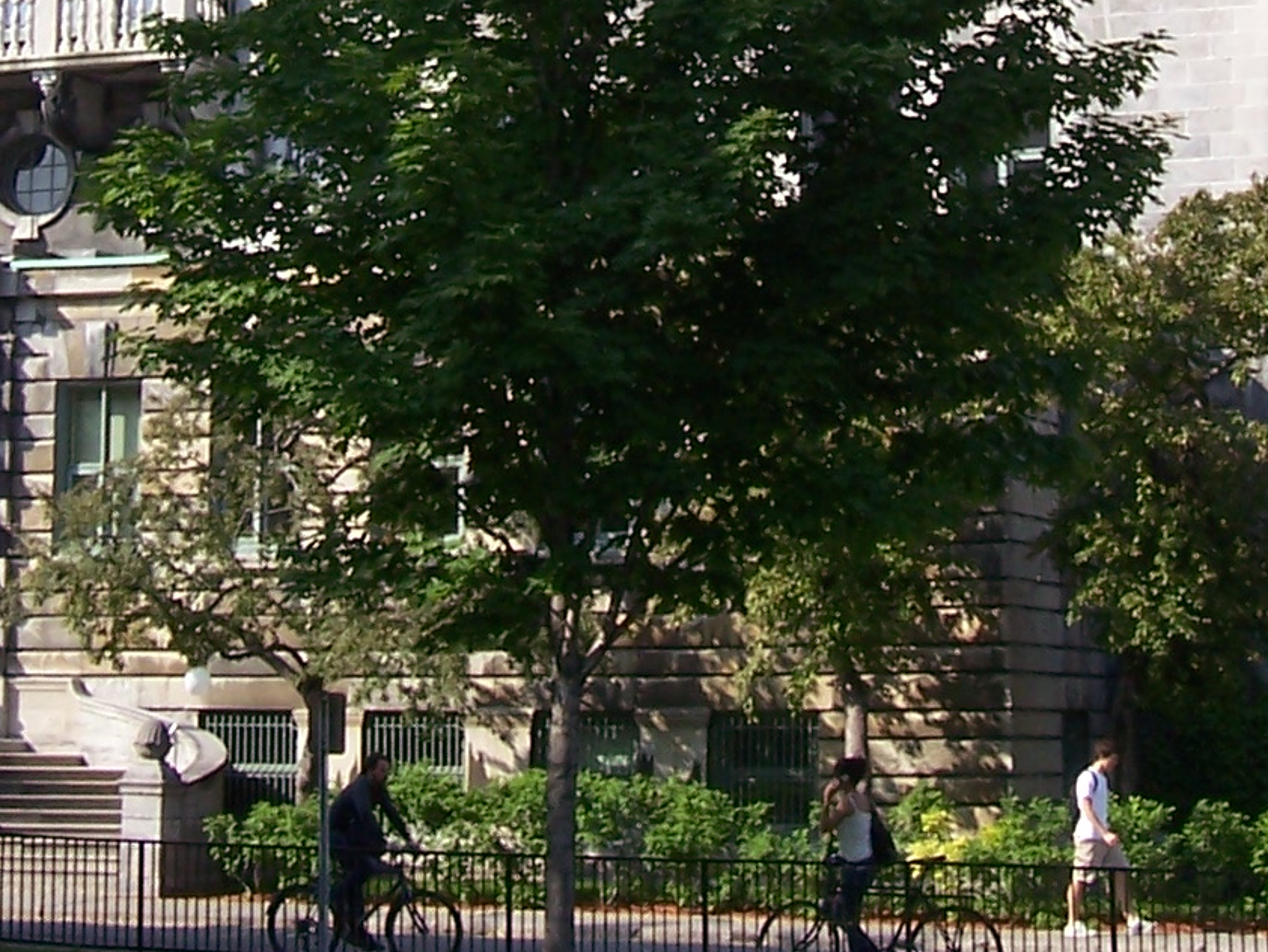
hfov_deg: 18.9
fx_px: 3811
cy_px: -178
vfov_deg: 13.8
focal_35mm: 104
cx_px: 541
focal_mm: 5.6
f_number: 5.6
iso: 80
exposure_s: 1/250
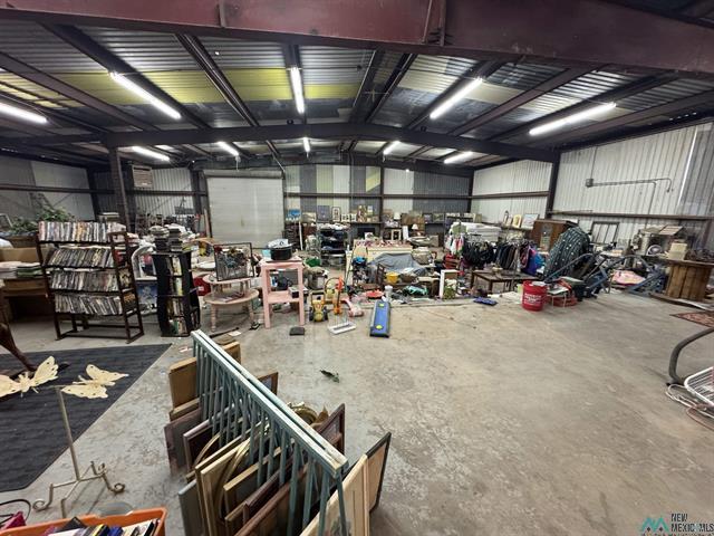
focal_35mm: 14
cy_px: 268
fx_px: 289
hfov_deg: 102.1
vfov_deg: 85.7
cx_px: 357
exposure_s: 1/60
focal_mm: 2.22
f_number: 2.2
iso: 400
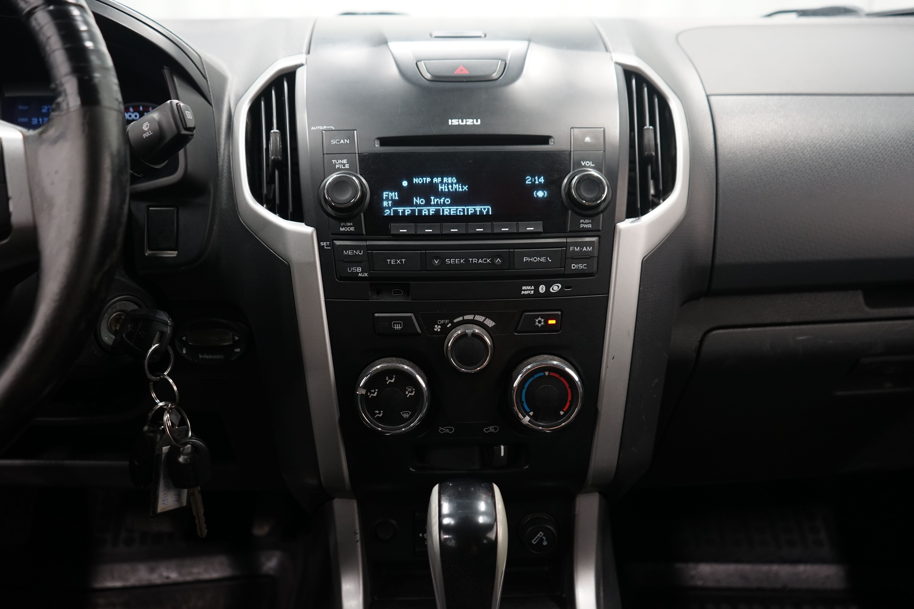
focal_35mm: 28
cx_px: 457
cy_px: 304
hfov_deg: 65.5
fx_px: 711
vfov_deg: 46.4
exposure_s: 1/15
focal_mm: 28
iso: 800
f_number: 4
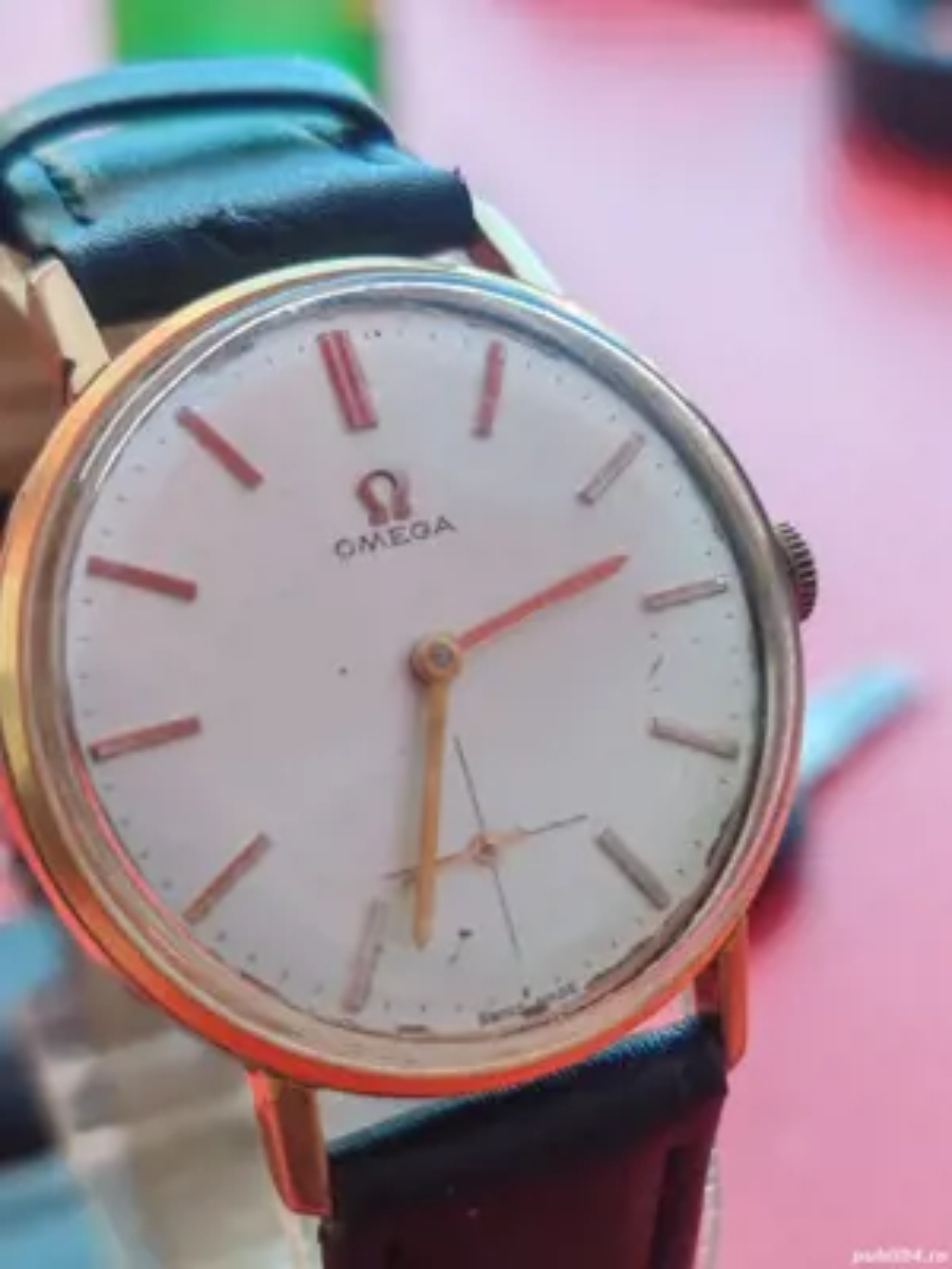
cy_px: 634
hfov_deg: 27.0
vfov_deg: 35.5
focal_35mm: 54
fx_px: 1980
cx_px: 476
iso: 80
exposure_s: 1/100
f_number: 1.9
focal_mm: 6.12
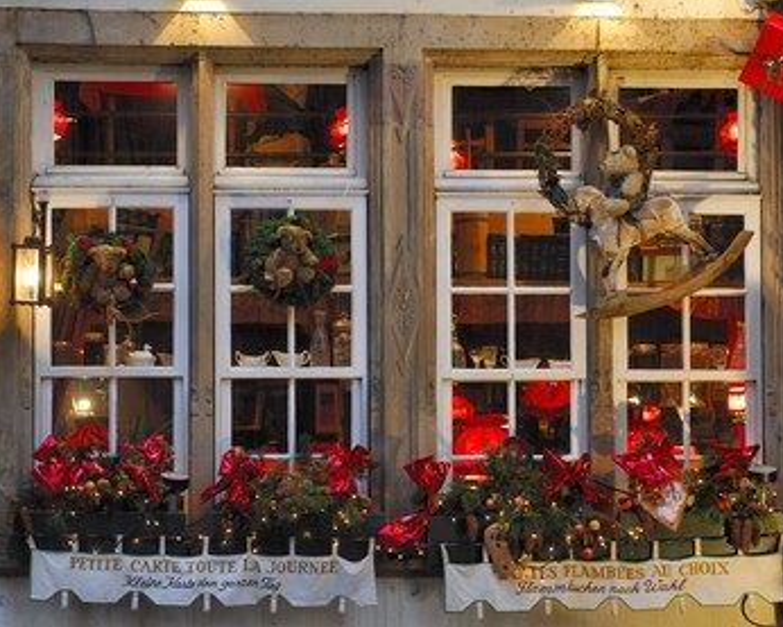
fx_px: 2063
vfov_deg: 17.3
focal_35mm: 89
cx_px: 365
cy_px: 312
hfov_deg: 21.5
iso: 100
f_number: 4
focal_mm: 52
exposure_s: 1/8
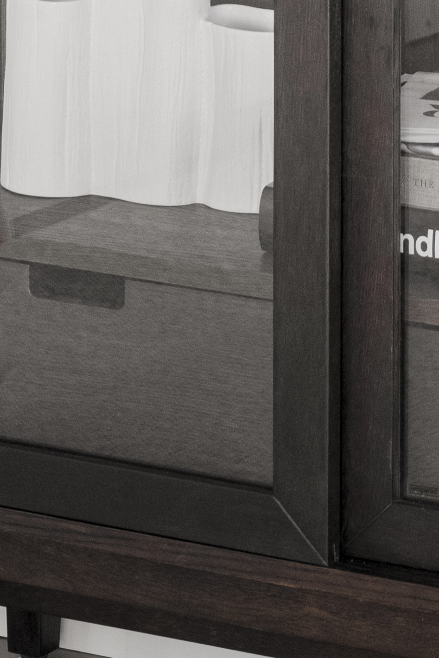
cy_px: -642
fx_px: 5102
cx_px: 202
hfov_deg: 4.9
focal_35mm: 279
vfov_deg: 7.1
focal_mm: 48
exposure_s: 1/80
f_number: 4
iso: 500
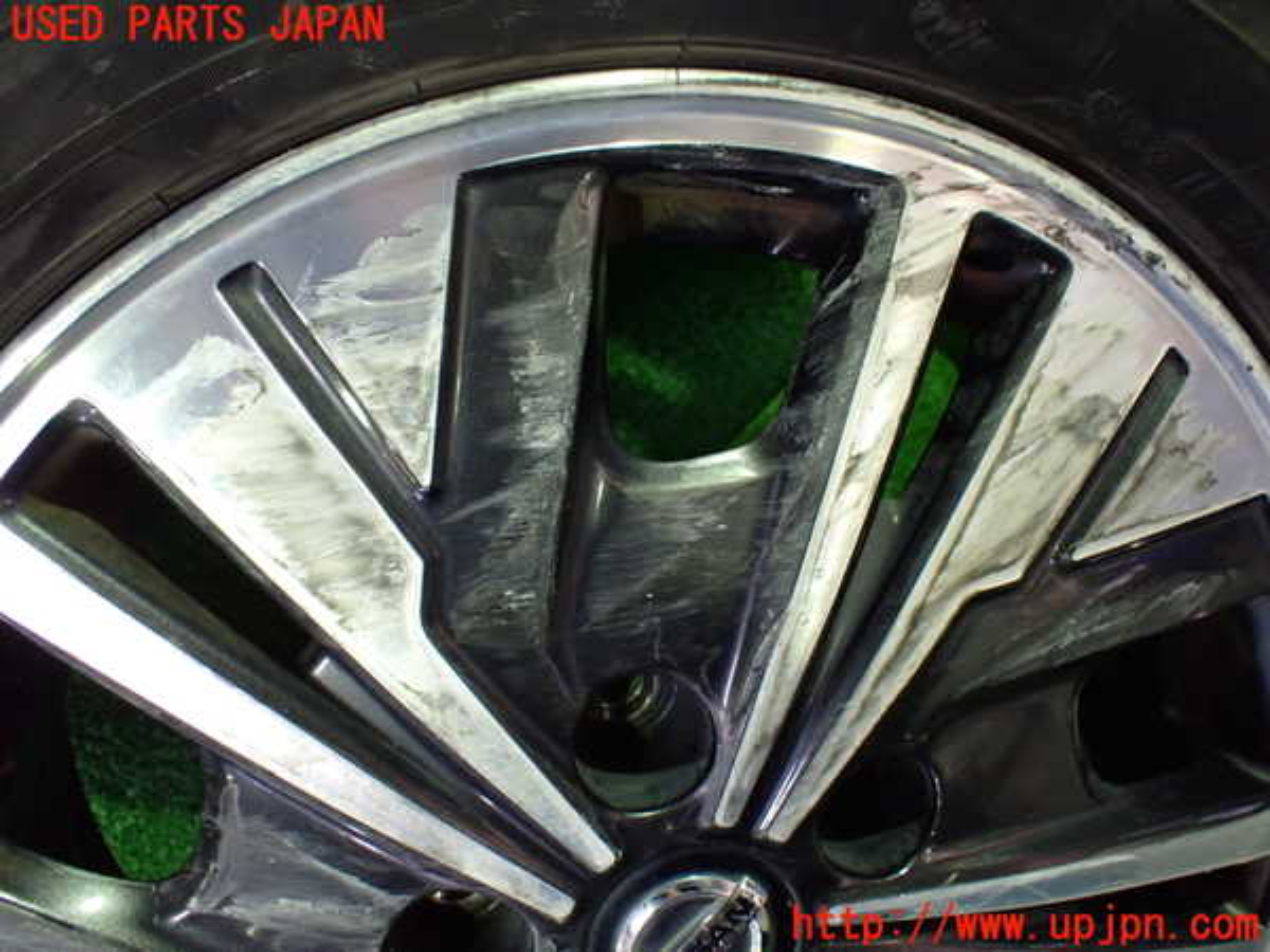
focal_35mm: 30
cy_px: 476
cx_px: 635
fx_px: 1101
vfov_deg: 46.8
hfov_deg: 60.0
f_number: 2.3
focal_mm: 5.4
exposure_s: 1/60
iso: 800
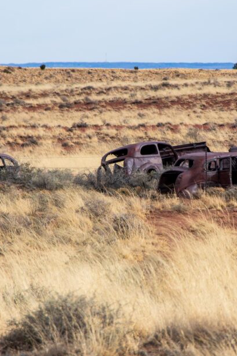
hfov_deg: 1.8
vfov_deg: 2.7
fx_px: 7411
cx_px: 134
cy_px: 189
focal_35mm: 751
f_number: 11
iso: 200
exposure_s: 1/250
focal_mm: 300
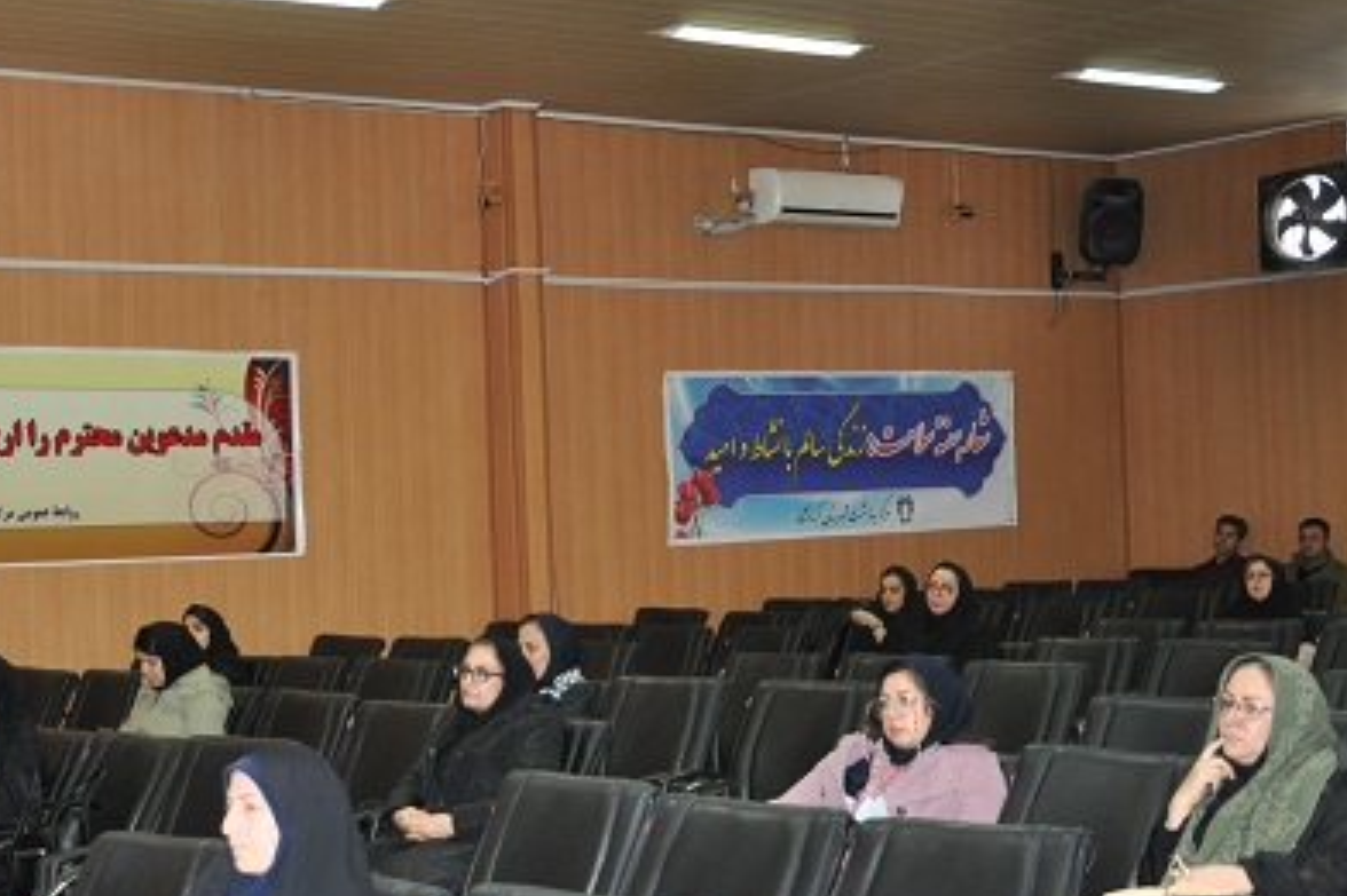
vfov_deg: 21.2
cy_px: 525
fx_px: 2394
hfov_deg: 31.1
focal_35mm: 64
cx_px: 399
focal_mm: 26
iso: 800
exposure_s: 1/60
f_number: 4
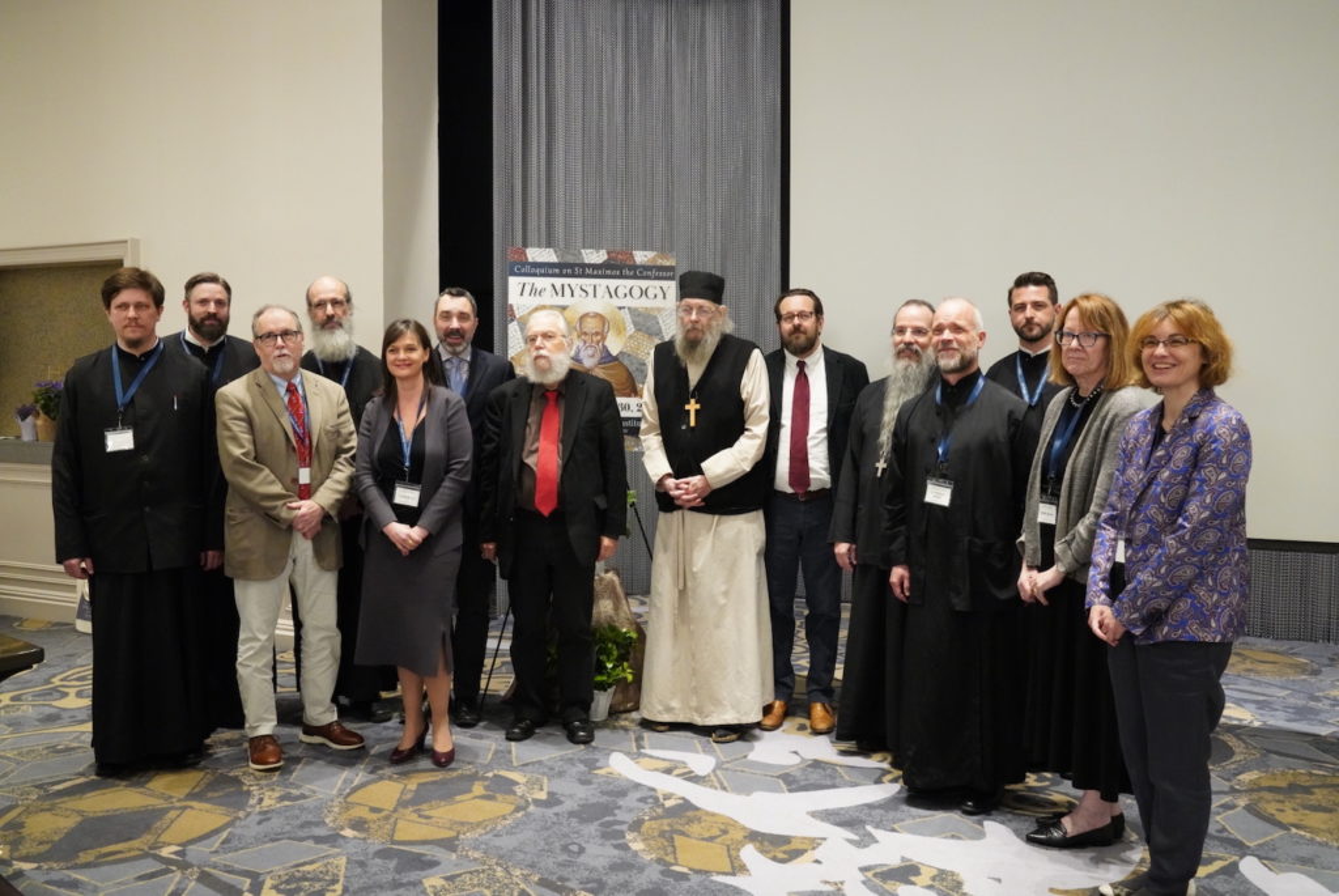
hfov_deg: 63.6
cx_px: 670
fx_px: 1080
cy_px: 448
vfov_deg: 45.1
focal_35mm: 29
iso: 8000
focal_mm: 29
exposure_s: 1/50
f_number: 9
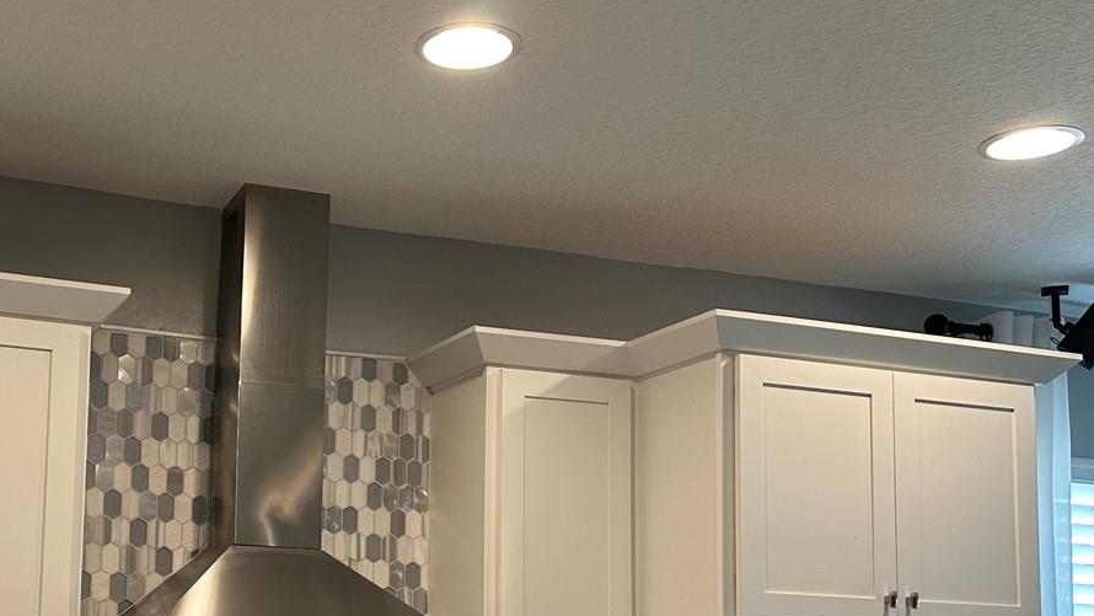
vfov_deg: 24.9
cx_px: 225
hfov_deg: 41.9
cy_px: 515
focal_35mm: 47
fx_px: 1364
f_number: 1.78
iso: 125
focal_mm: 6.86
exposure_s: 1/60
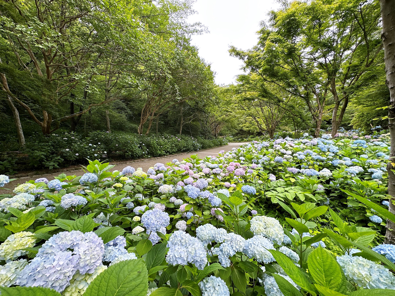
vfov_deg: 85.7
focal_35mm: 14
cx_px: 198
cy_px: 148
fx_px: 160
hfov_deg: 102.1
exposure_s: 1/123
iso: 40
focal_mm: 2.22
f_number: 2.2
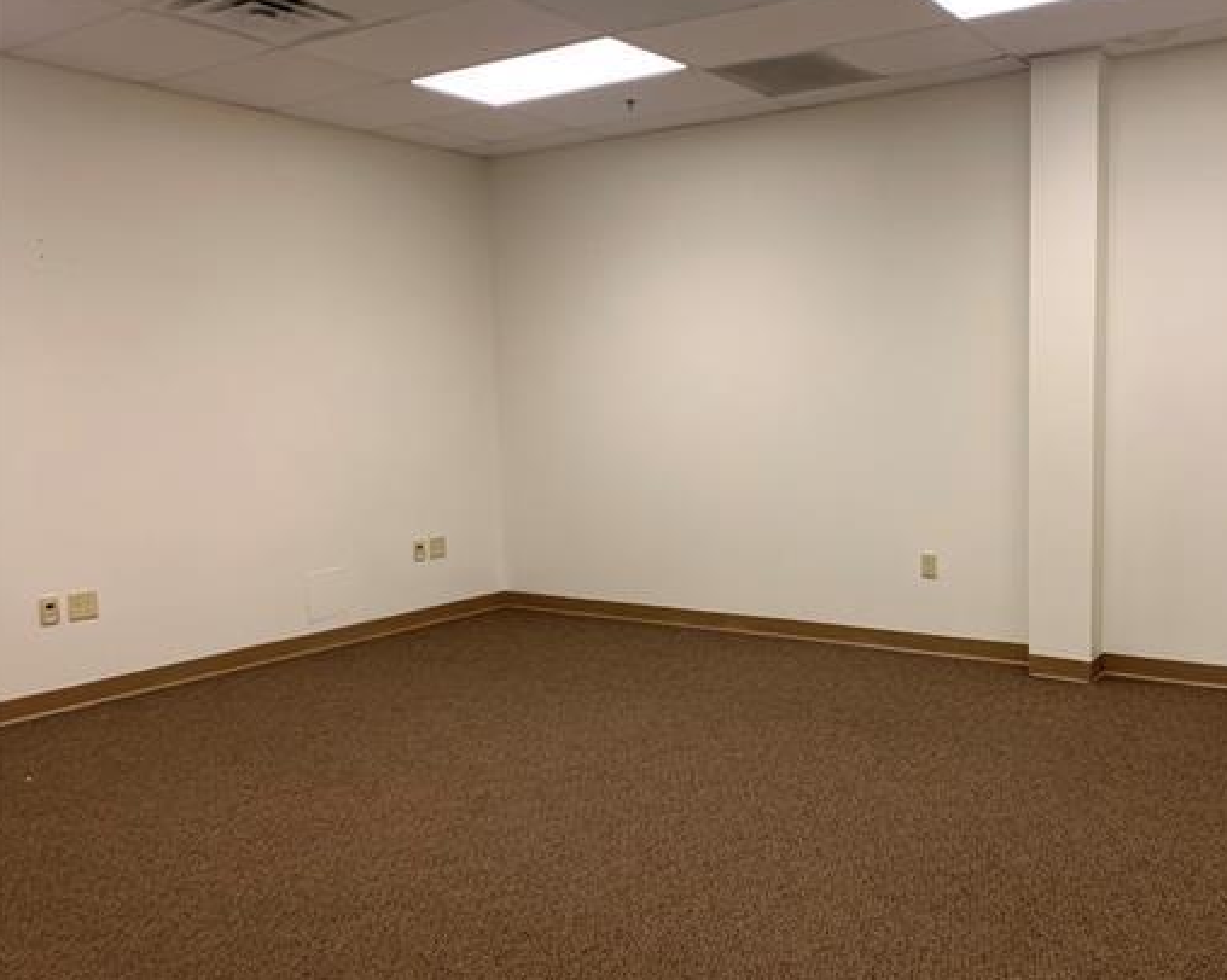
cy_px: 490
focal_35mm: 32
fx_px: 1162
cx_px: 758
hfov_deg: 55.1
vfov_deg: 45.8
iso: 160
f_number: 1.8
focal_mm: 4.25
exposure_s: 1/60
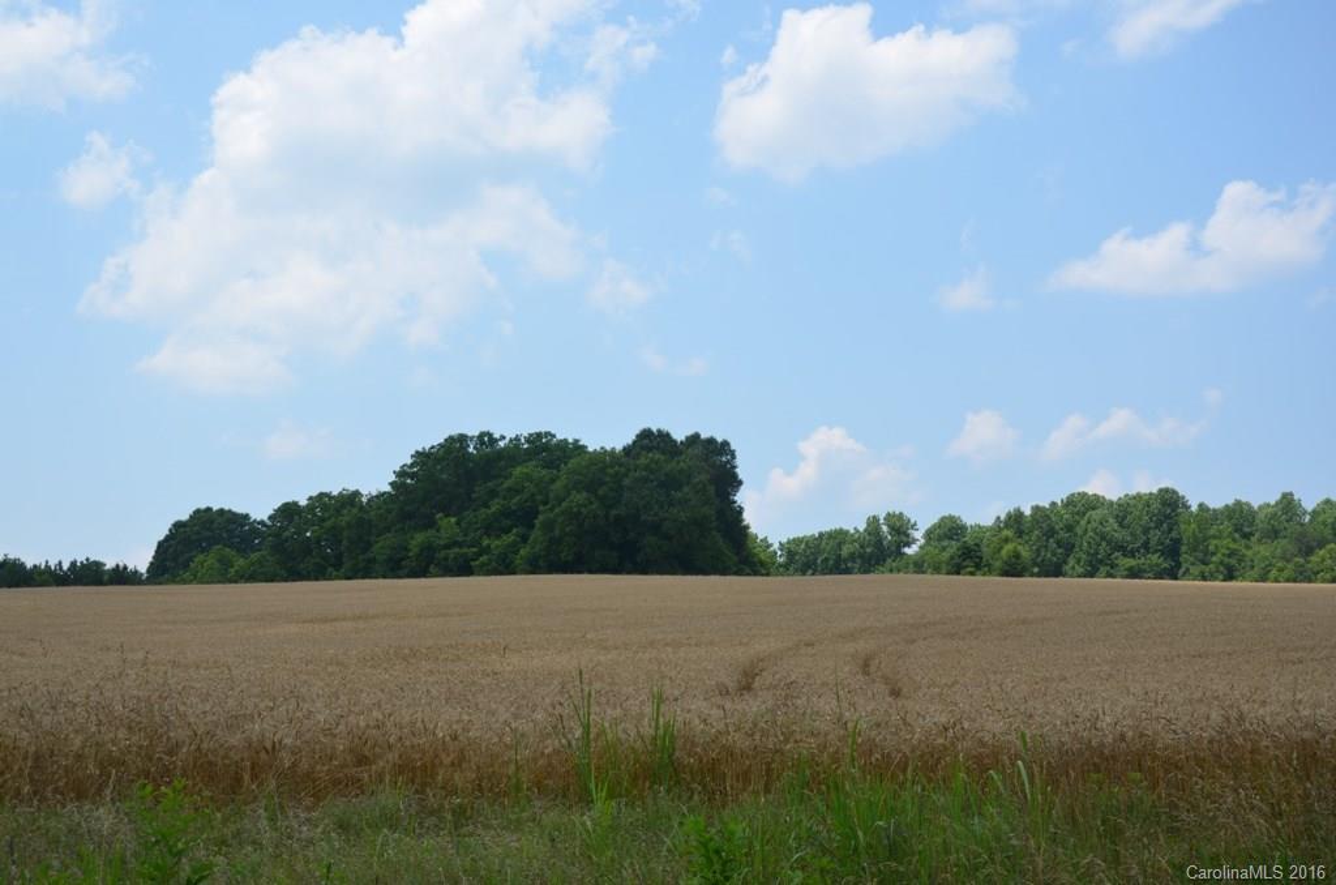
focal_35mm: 48
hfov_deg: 41.2
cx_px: 668
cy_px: 442
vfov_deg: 27.9
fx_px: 1777
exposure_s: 1/250
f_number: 8
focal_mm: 32
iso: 100
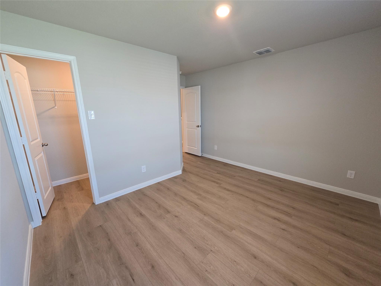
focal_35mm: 13
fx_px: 143
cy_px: 143
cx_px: 190
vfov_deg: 89.9
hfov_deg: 106.2
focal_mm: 2.2
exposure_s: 1/60
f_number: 2.2
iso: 320
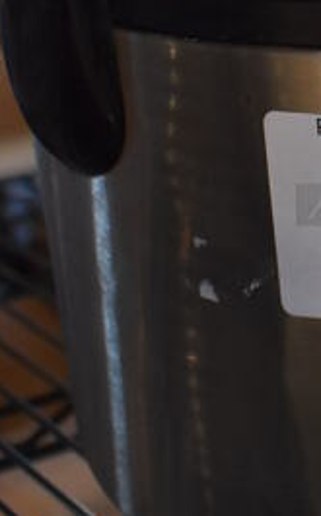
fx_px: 1333
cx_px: 514
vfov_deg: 21.7
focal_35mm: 95
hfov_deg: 12.8
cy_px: 124
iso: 800
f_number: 3.5
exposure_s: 1/250
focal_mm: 18
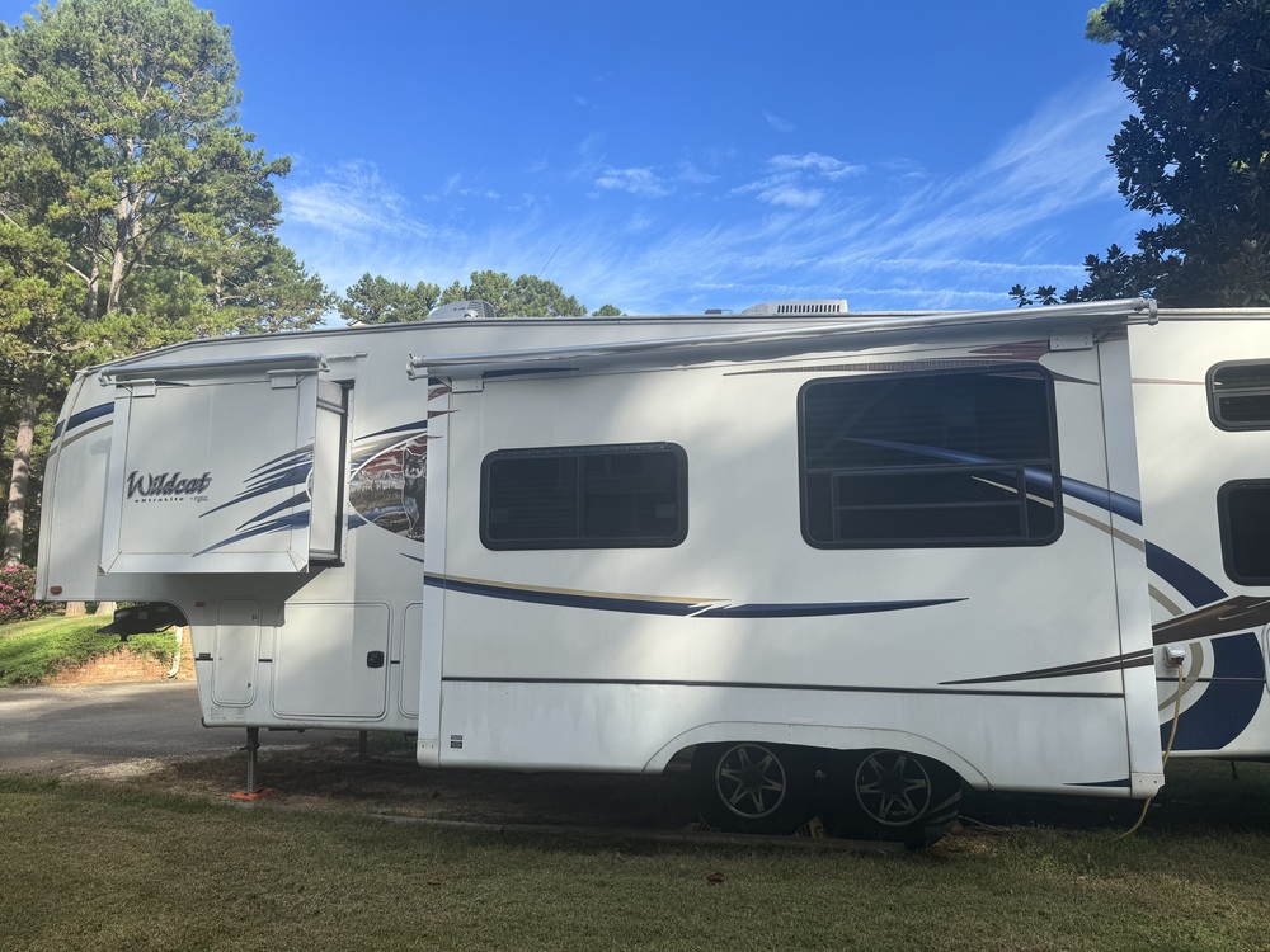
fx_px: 881
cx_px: 635
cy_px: 476
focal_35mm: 24
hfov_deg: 71.6
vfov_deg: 56.8
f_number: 1.78
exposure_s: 1/2415
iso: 80
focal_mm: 6.76
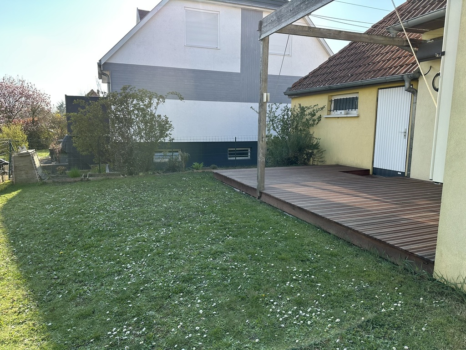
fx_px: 323
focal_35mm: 24
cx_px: 233
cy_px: 175
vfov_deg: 56.8
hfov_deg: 71.6
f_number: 1.78
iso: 80
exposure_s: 1/1433
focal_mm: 6.86
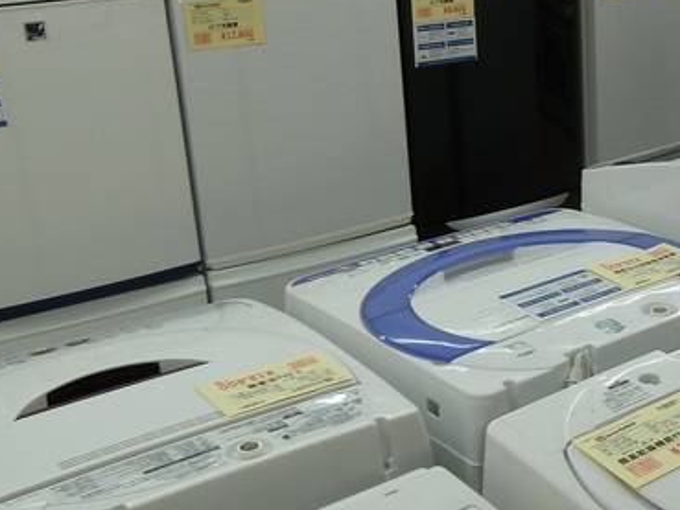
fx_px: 1199
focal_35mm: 61
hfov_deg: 28.8
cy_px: 218
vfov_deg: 24.0
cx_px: 743
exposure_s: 1/40
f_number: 3.3
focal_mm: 4.1
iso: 80
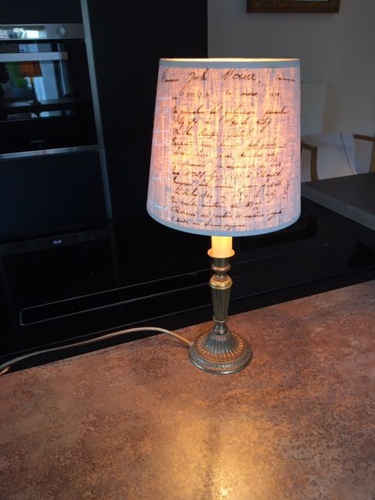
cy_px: 250
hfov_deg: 48.2
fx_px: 419
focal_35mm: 29
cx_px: 188
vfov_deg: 61.7
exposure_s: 1/33
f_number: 2.2
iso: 80
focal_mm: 4.15
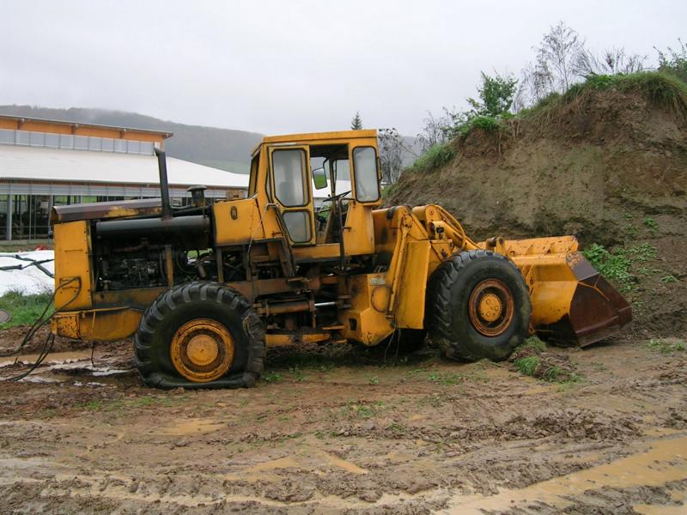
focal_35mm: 44
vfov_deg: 32.9
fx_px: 873
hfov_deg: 42.9
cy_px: 258
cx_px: 344
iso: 50
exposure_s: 1/101
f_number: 3
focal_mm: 6.7
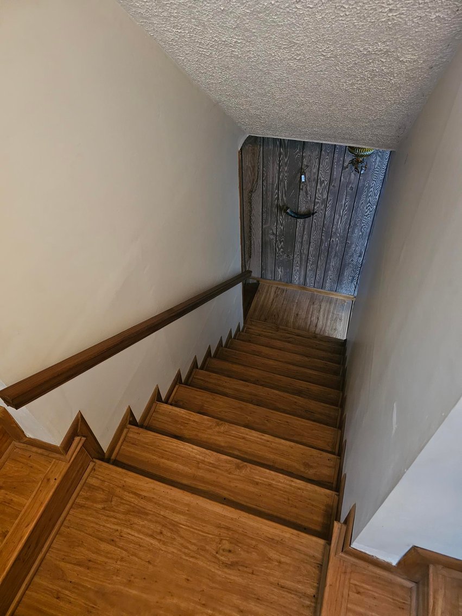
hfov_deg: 58.9
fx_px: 409
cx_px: 231
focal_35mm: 23
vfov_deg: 73.9
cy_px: 308
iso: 1000
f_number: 1.7
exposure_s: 1/24
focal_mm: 6.3
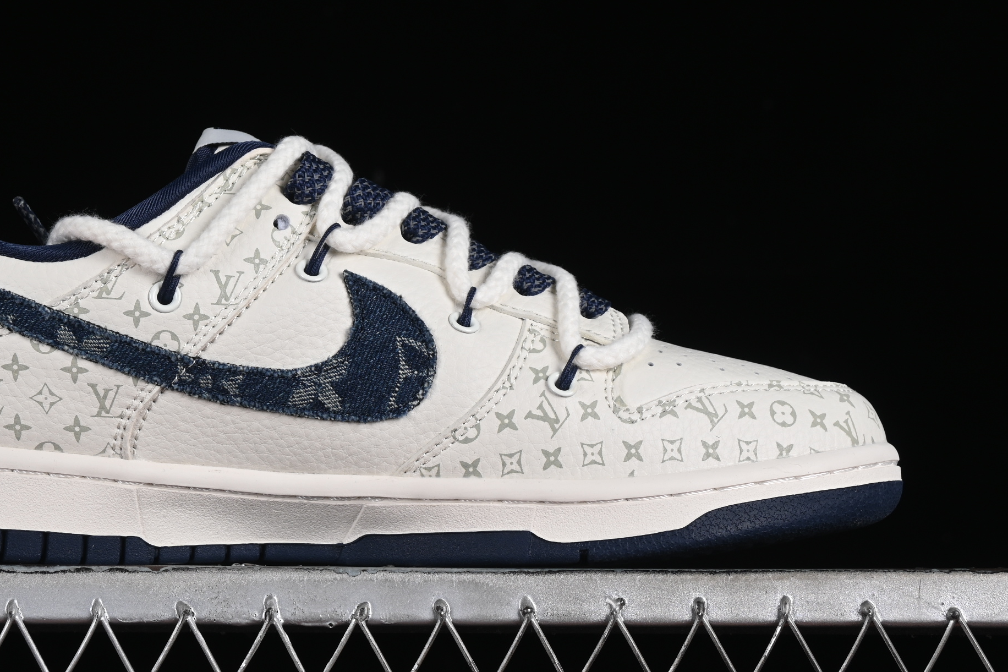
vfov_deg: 12.0
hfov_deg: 17.9
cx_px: 355
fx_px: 3191
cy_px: 246
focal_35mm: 114
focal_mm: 50
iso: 160
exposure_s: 1/80
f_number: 8
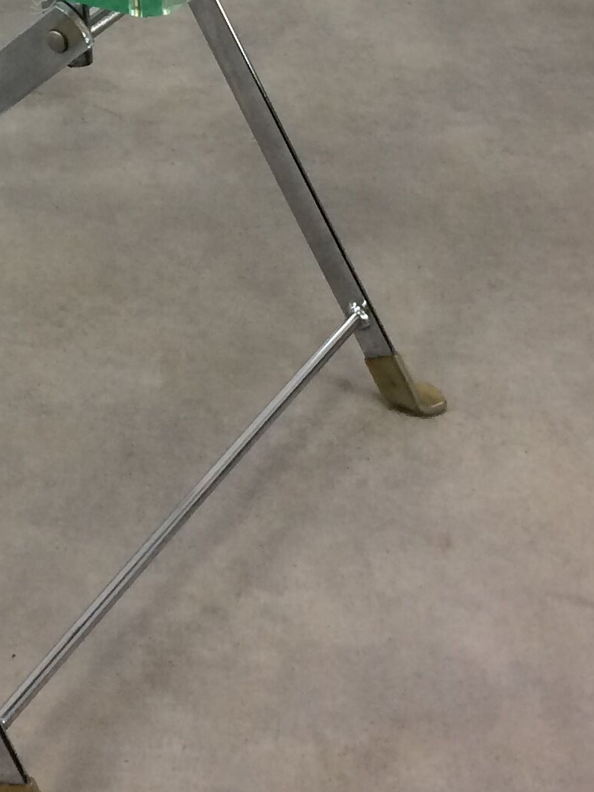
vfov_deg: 20.0
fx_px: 2082
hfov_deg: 15.8
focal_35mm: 91
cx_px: -46
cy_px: -206
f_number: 2.2
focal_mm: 4.15
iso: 40
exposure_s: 1/33
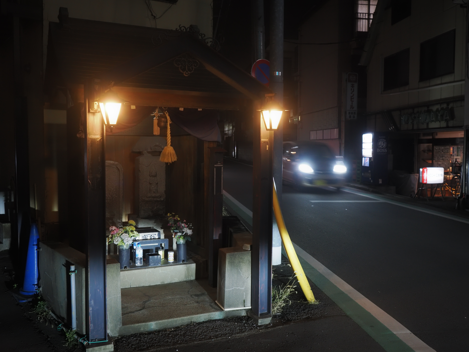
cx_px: 234
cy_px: 176
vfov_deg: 41.8
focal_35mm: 34
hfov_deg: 54.0
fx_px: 461
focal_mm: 17
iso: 800
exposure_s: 1/10
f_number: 5.6
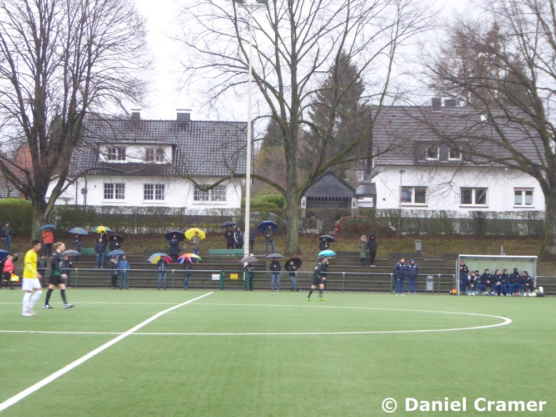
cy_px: 208
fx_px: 1349
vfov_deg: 17.6
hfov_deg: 23.3
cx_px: 278
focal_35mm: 84
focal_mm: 15
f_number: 4.8
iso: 400
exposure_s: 1/30
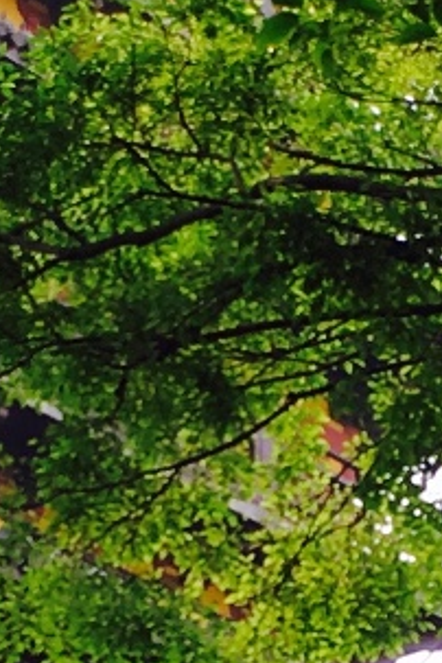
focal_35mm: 199
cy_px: 661
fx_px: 3665
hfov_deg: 6.9
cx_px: 214
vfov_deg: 10.3
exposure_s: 1/206
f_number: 2.2
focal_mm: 4.15
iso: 25
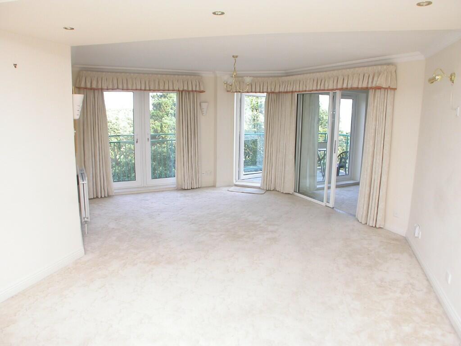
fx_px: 506
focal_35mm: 38
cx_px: 230
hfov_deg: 49.0
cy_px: 173
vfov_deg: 37.7
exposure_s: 1/76
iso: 100
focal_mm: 7.85
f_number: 3.3
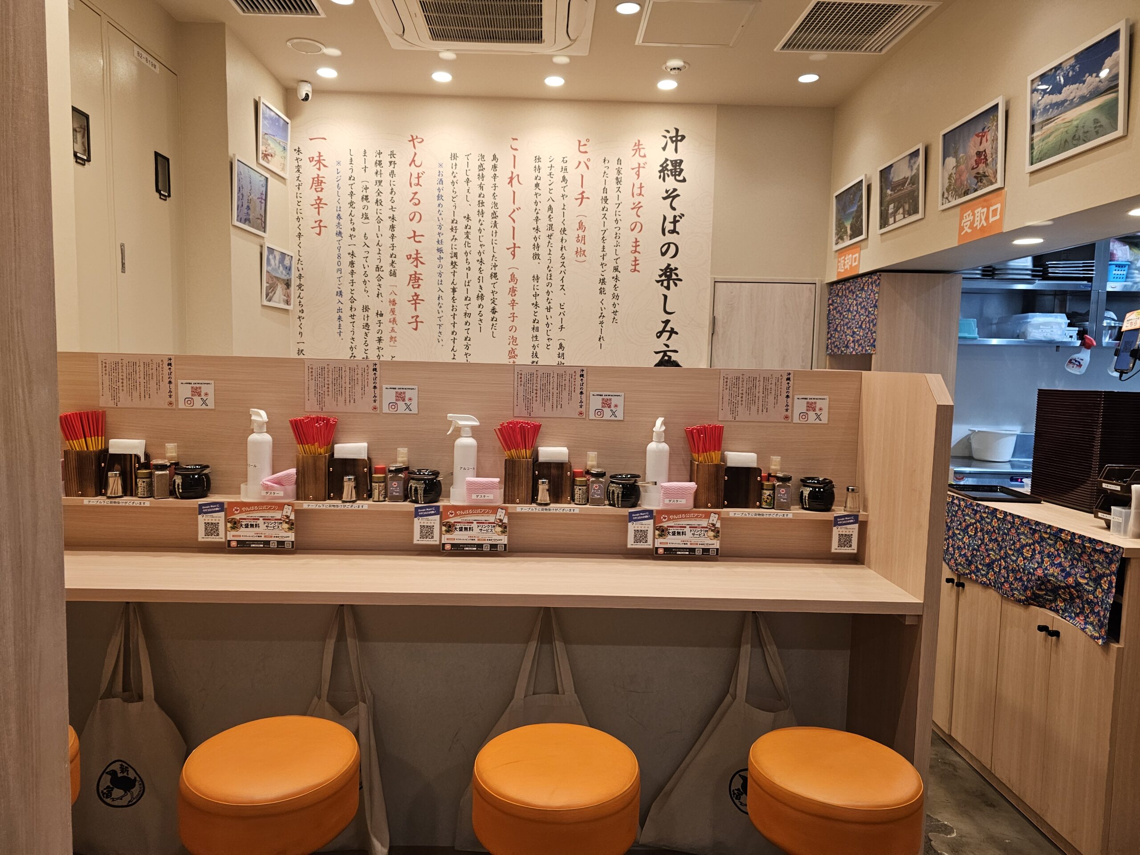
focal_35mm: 23
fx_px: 757
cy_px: 428
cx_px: 570
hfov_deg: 73.9
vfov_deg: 58.9
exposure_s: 1/120
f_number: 1.7
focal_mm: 6.3
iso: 200
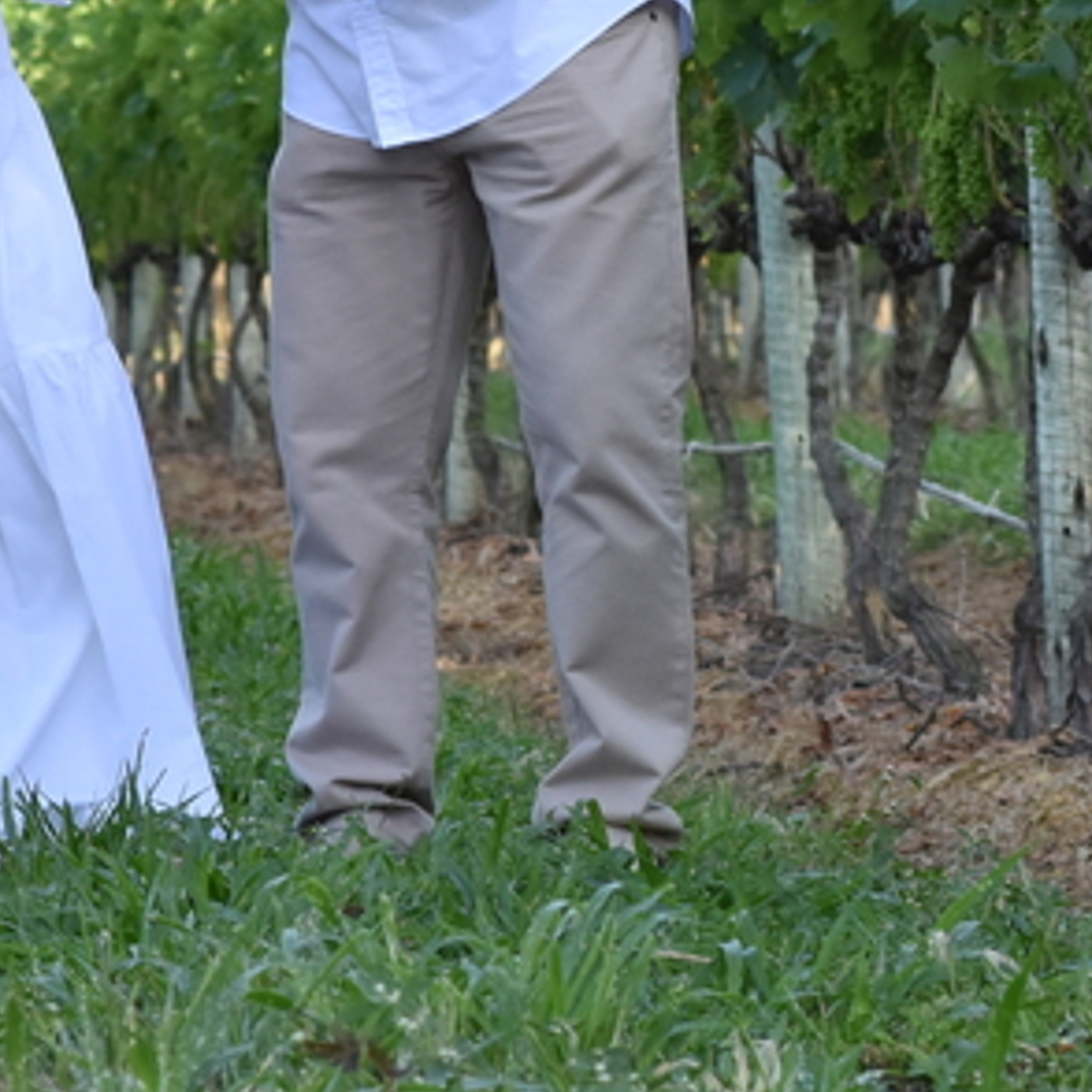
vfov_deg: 4.0
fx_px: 15766
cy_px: 37
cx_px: 620
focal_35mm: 442
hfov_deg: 4.0
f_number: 7.1
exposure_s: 1/250
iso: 640
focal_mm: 85
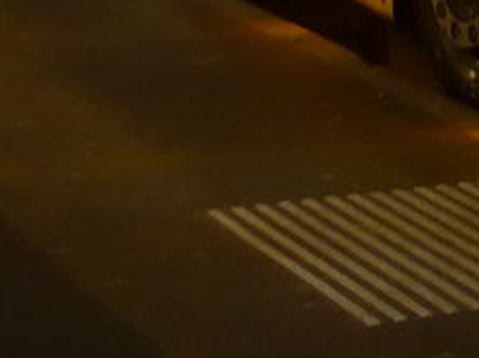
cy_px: -280
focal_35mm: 157
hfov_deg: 11.9
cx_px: 777
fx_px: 2170
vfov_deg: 9.0
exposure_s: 1/8
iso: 500
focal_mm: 6
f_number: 2
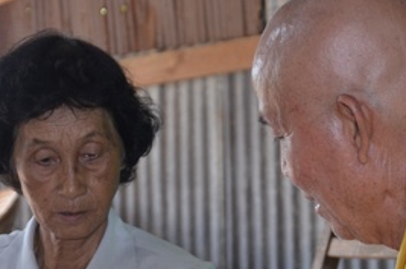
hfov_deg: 11.8
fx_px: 1970
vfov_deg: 7.8
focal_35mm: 175
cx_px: 265
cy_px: 276
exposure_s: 1/200
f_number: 5
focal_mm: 48
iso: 1000
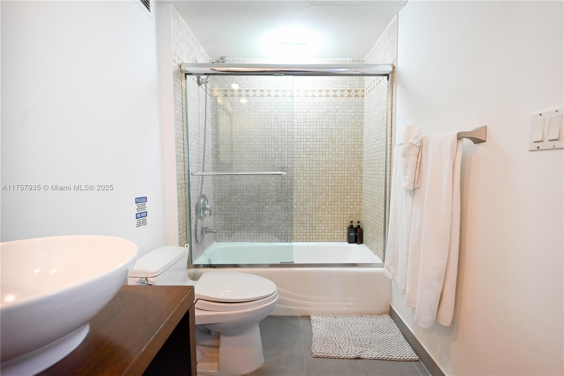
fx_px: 251
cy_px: 188
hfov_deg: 96.7
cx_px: 282
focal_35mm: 16
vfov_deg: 73.8
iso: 1250
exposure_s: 1/125
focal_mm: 16
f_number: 4.5
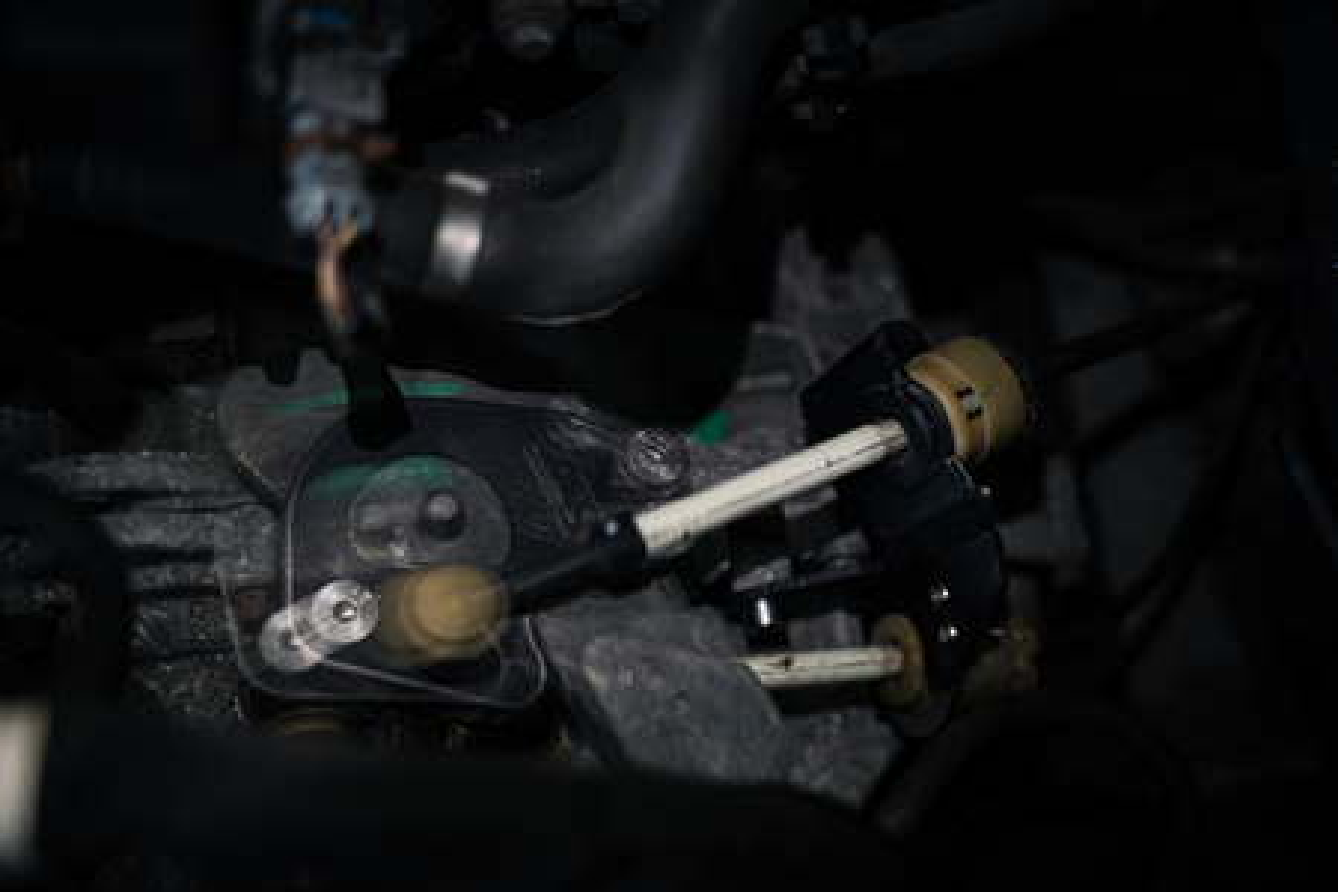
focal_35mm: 38
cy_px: 446
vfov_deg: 34.8
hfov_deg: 50.3
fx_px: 1423
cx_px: 669
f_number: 2.8
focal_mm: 38.3
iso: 100
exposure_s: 1/5
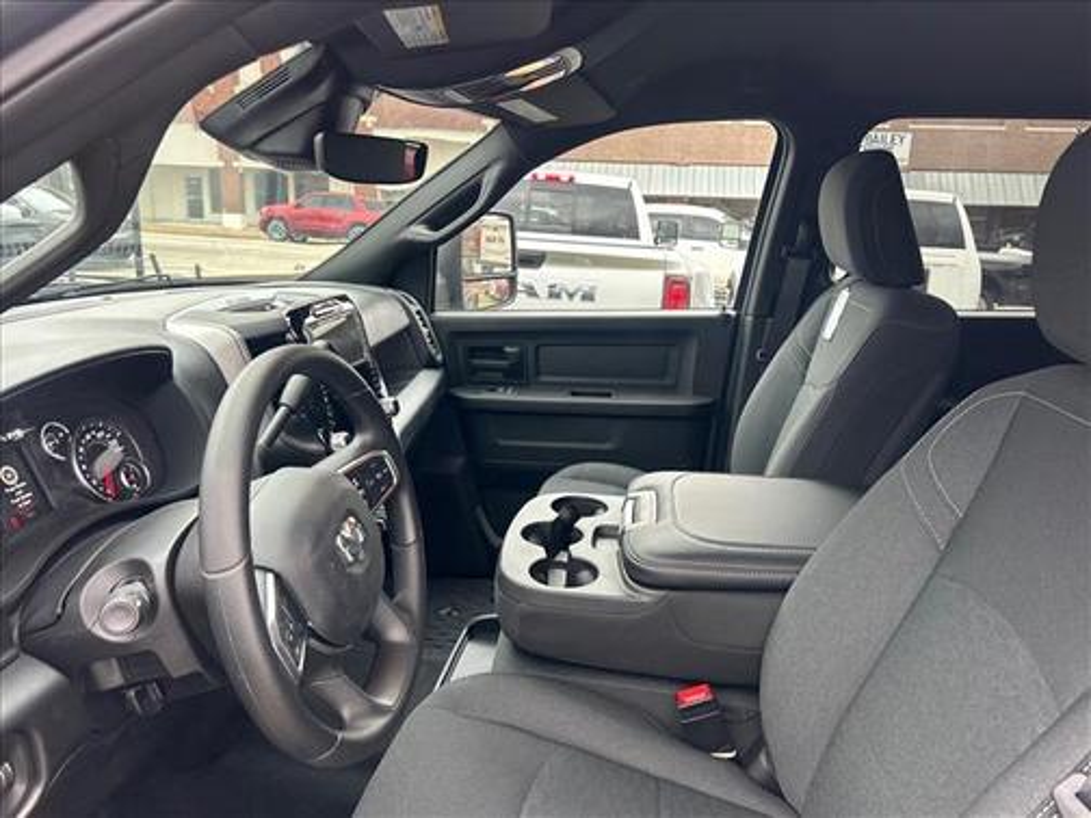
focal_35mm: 26
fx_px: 819
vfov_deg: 53.1
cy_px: 409
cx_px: 546
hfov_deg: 67.3
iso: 100
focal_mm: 5.7
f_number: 1.5
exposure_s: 1/121
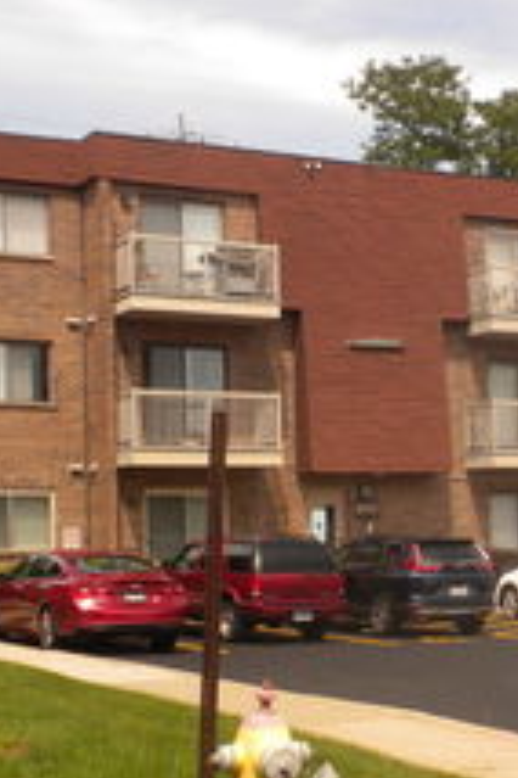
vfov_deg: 26.2
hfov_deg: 17.5
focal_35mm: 77
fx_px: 1662
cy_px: 515
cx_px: 458
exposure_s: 1/95.8
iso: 64
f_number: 10
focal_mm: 6.6
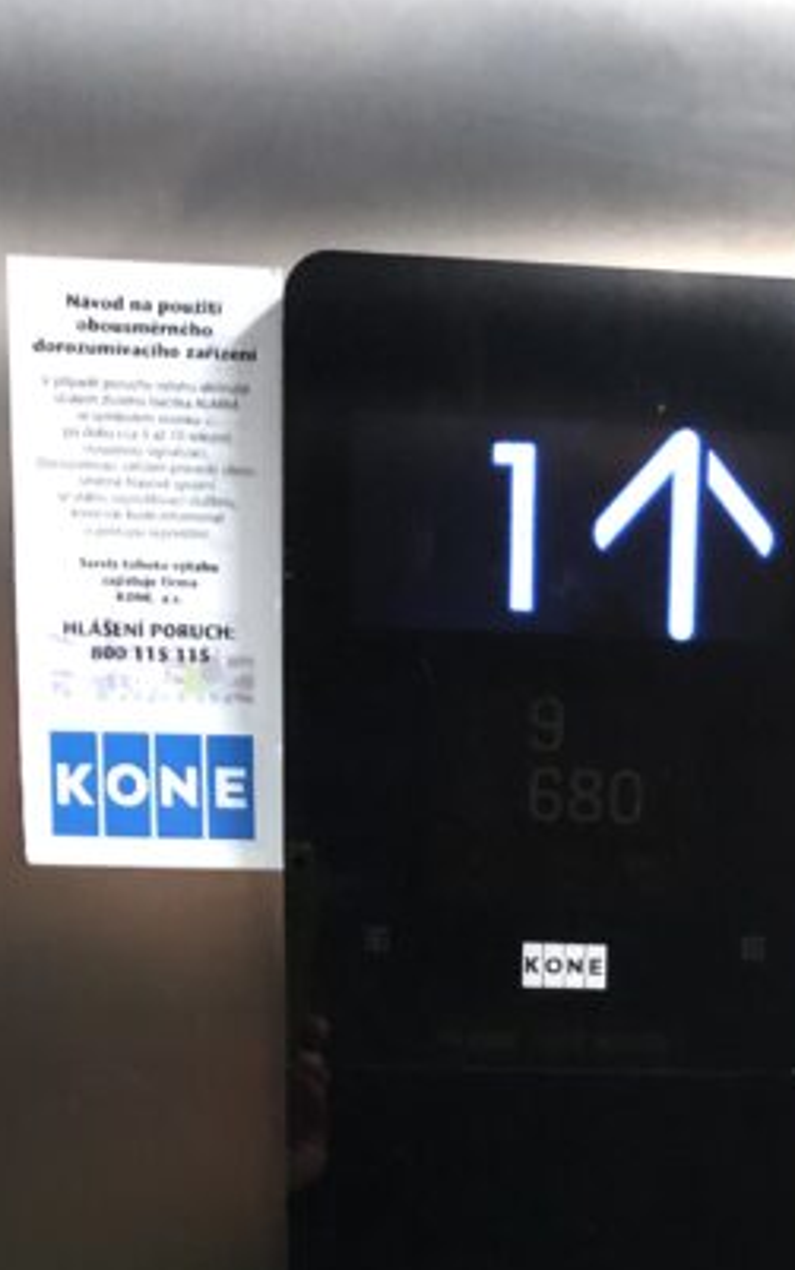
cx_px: 583
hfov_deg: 18.8
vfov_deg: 26.9
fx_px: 2389
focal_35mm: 69
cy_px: 1452
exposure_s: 1/4
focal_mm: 3.99
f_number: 1.8
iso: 125
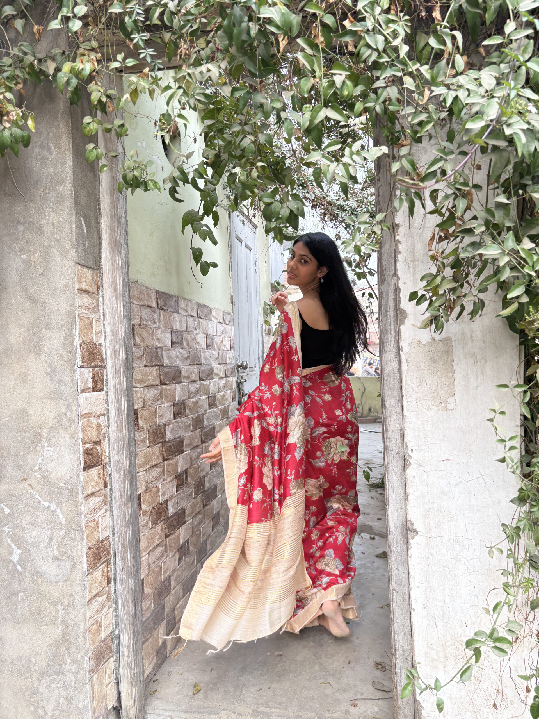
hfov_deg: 53.1
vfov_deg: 67.3
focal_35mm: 26
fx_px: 540
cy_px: 360
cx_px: 270
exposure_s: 1/435
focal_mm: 5.96
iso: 50
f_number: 1.6
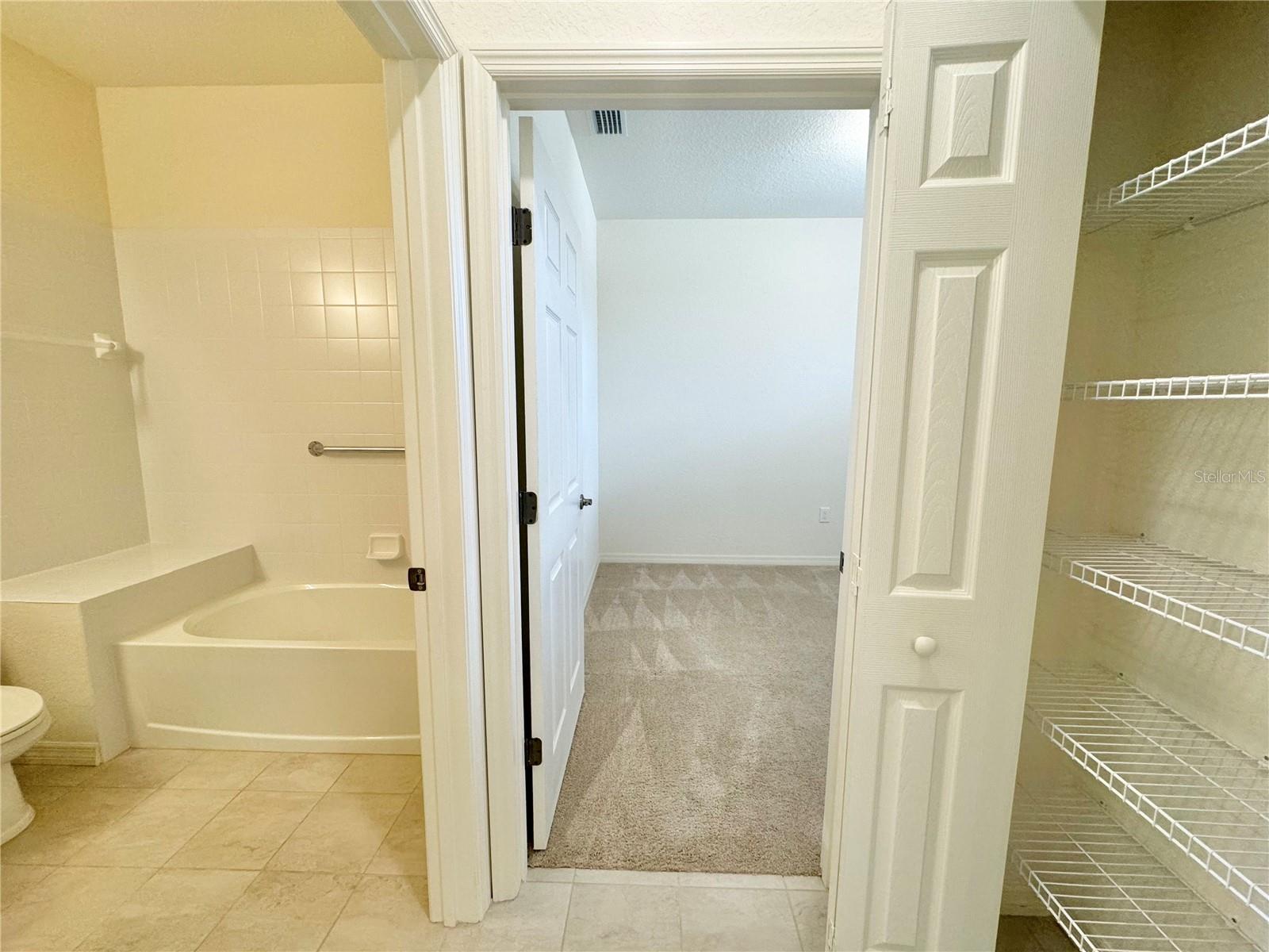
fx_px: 513
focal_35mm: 14
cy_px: 476
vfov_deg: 85.7
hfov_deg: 102.1
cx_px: 634
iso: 200
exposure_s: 1/120
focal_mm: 2.22
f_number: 2.2
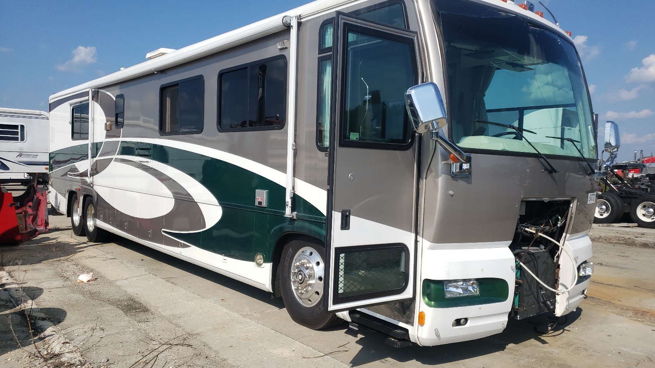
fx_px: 504
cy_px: 185
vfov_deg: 40.2
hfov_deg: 66.1
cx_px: 334
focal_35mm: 29
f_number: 1.5
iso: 50
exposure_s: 1/5000
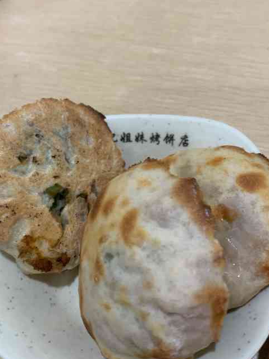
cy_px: 179
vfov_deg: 49.0
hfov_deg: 37.7
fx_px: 393
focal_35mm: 38
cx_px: 133
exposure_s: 1/51
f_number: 1.8
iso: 200
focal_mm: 4.25
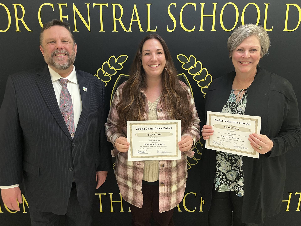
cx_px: 150
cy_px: 113
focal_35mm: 26
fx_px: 226
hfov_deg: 67.3
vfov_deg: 53.1
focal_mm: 5.1
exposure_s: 1/60
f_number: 1.6
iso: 320
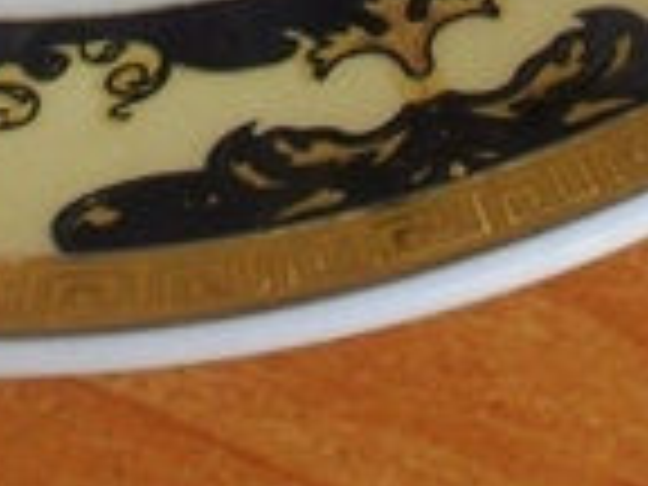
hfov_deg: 10.1
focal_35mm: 195
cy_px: -716
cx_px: 364
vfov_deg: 7.1
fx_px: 3650
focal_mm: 6.3
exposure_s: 1/45
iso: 100
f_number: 3.2
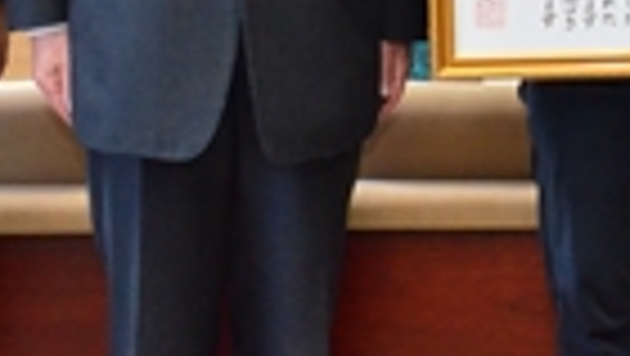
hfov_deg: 17.0
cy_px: -358
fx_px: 2056
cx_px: 652
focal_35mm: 123
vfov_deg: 9.3
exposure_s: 1/250
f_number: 6.3
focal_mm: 22
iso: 3200
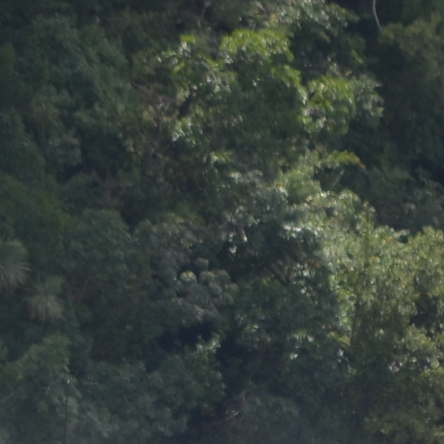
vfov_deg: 1.1
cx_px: 159
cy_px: 639
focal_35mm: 1550
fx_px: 22493
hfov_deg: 1.1
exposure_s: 1/640
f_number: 6.3
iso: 200
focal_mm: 200
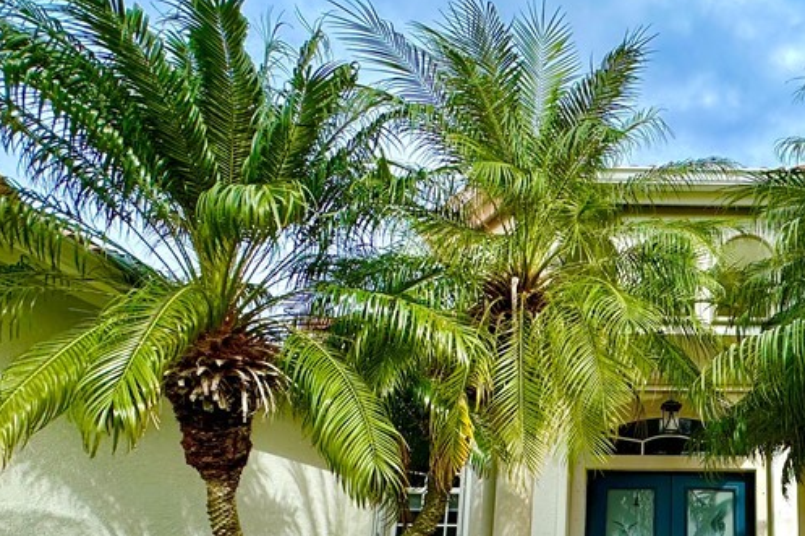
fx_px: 671
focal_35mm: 30
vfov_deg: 41.3
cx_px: 690
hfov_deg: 55.5
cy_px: 444
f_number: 2.2
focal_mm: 2.22
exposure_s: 1/587
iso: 50
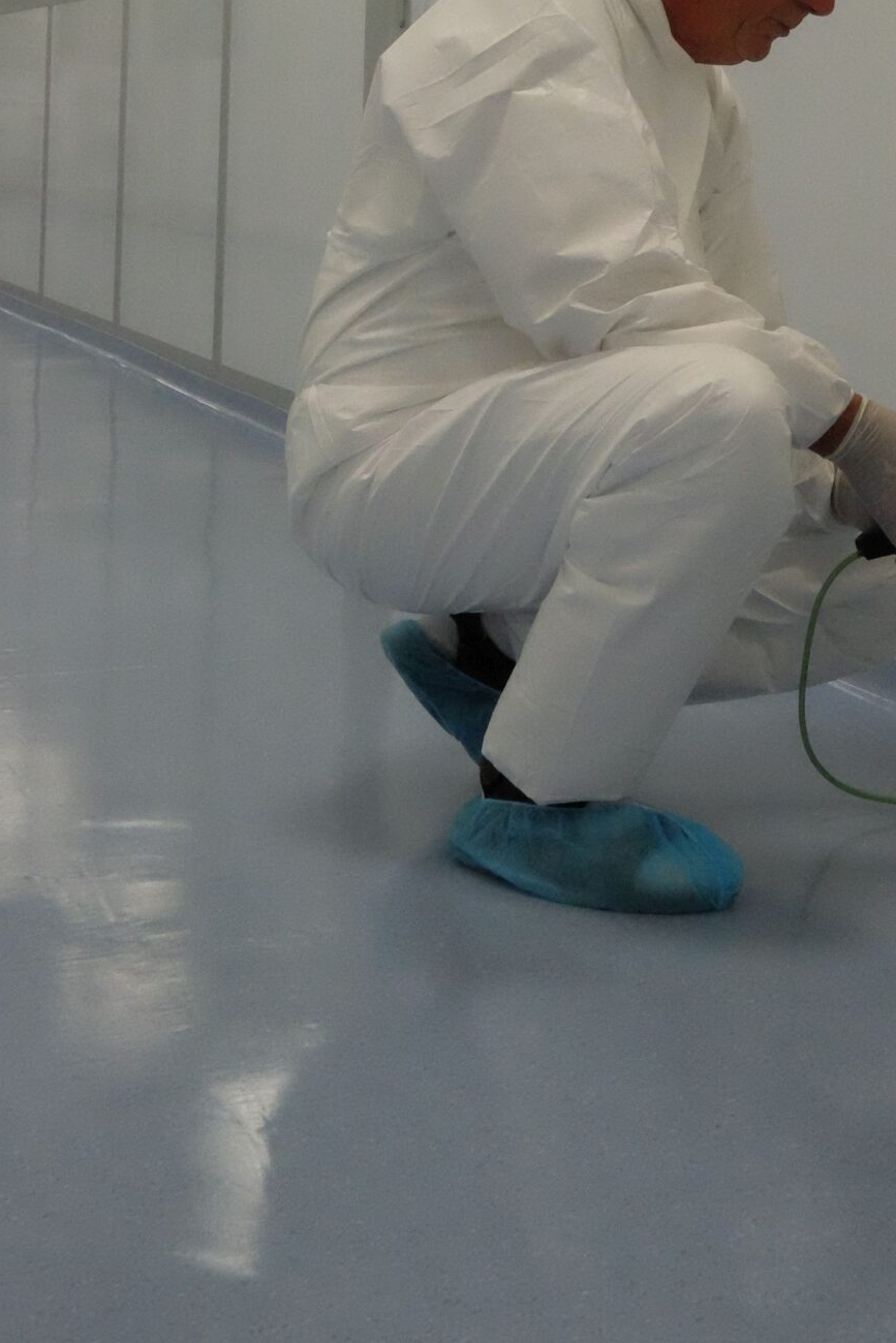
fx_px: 2426
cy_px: 52
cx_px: 836
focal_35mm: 65
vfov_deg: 29.3
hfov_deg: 20.4
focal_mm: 21.9
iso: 6400
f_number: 9
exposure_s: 1/350
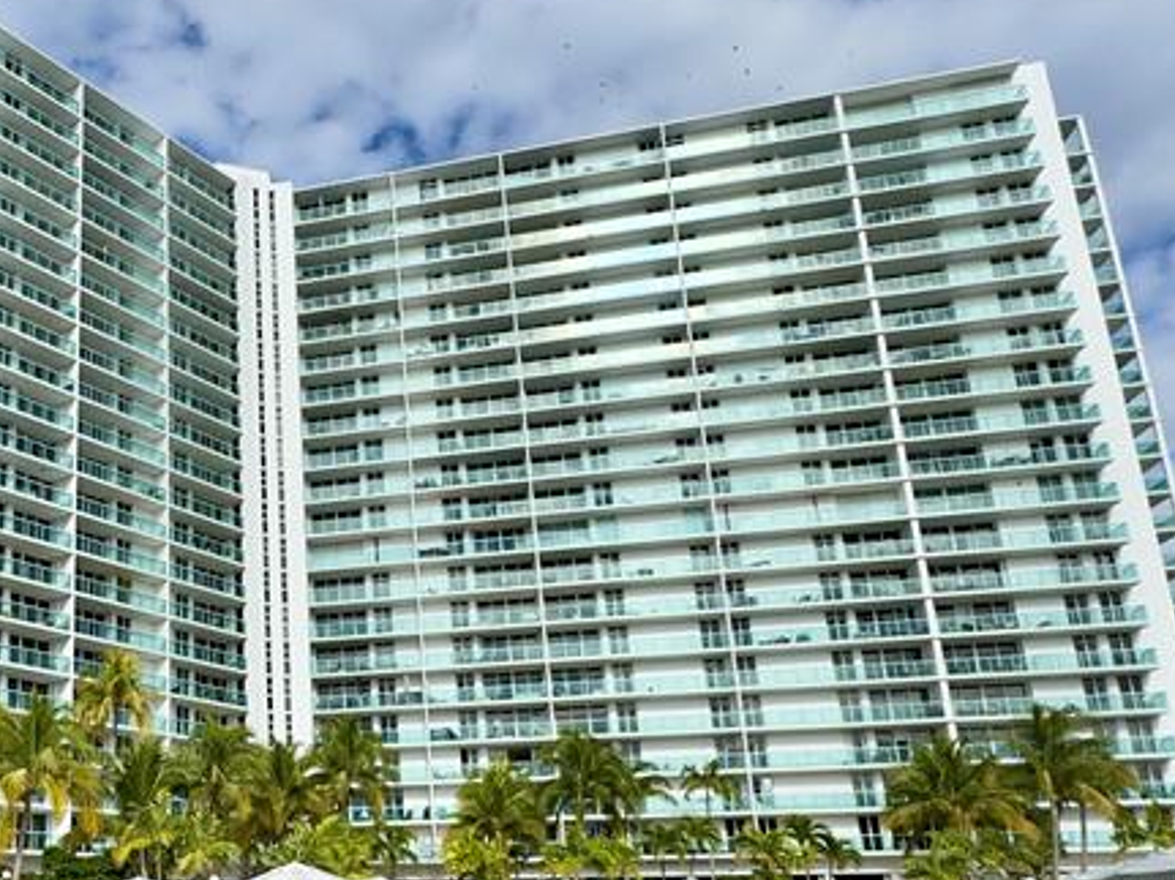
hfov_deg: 59.4
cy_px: 426
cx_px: 164
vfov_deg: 53.0
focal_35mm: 26
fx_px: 882
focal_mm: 2.22
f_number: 2.2
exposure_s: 1/3390
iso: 50
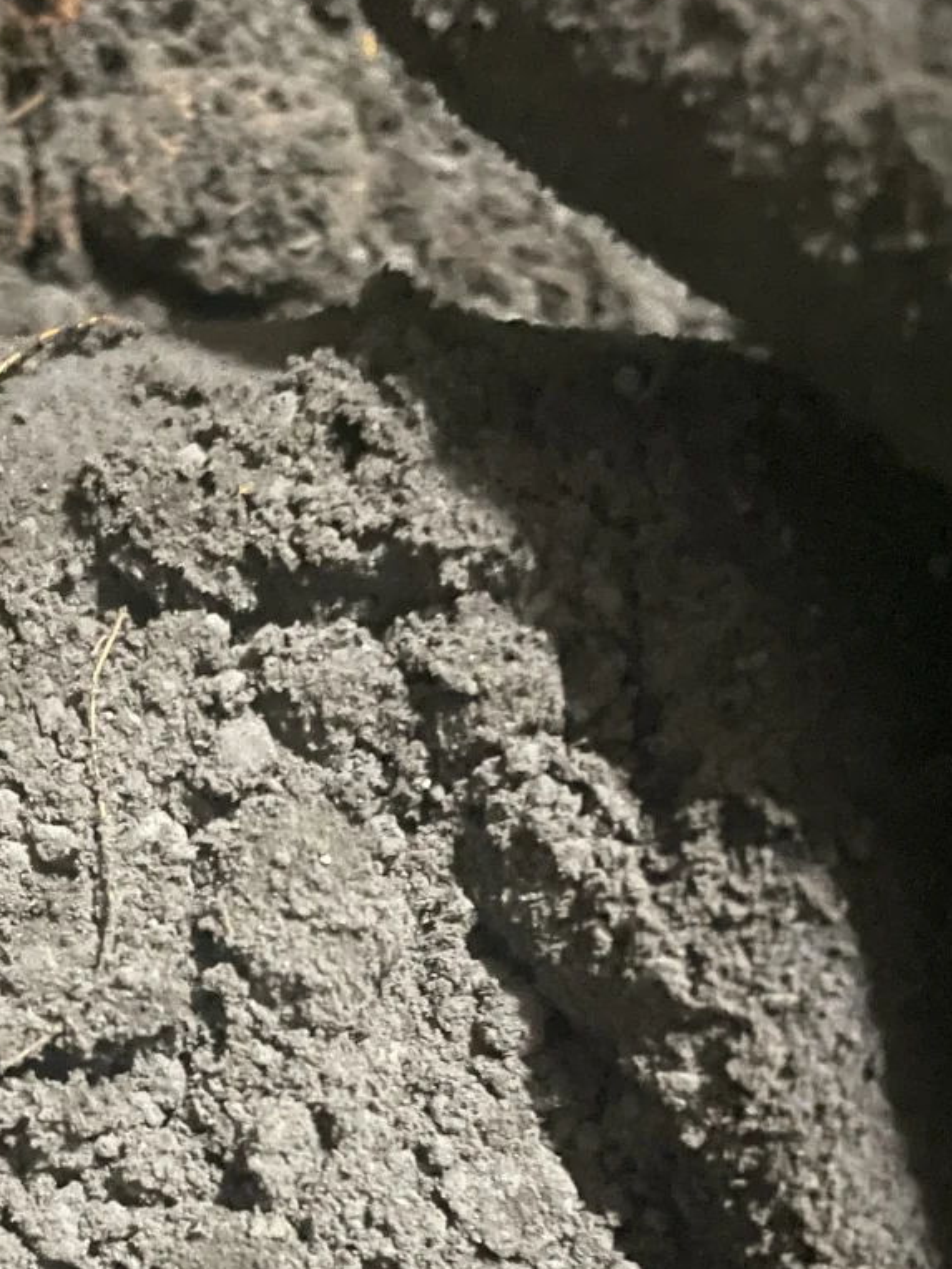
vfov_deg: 37.6
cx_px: 179
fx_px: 1797
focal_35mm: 49
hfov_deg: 29.0
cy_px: 998
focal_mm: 4.2
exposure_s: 1/8
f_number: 1.6
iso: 1000
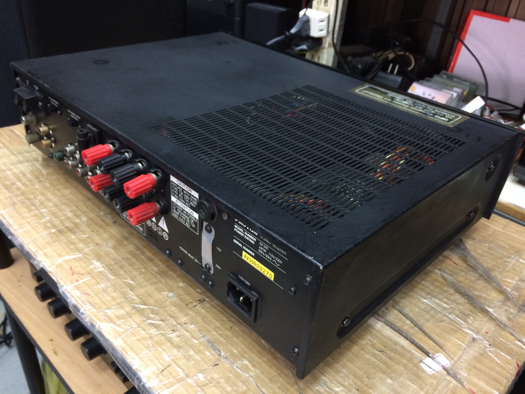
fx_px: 440
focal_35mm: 29
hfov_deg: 61.7
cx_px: 262
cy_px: 197
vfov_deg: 48.2
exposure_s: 1/33
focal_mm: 4.15
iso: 200
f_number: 2.2
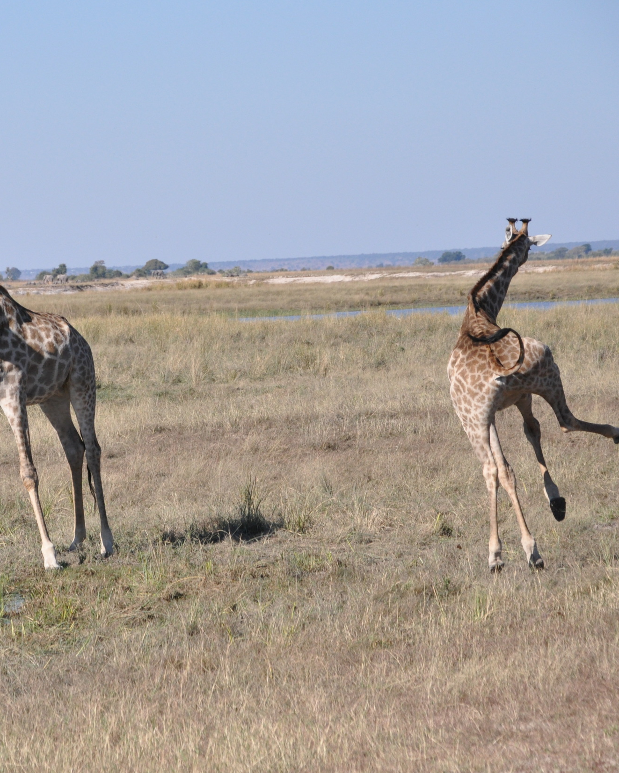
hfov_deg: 8.5
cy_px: 388
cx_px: 134
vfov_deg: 10.7
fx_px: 4137
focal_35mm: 181
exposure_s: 1/4000
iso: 1000
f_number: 6.3
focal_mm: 85
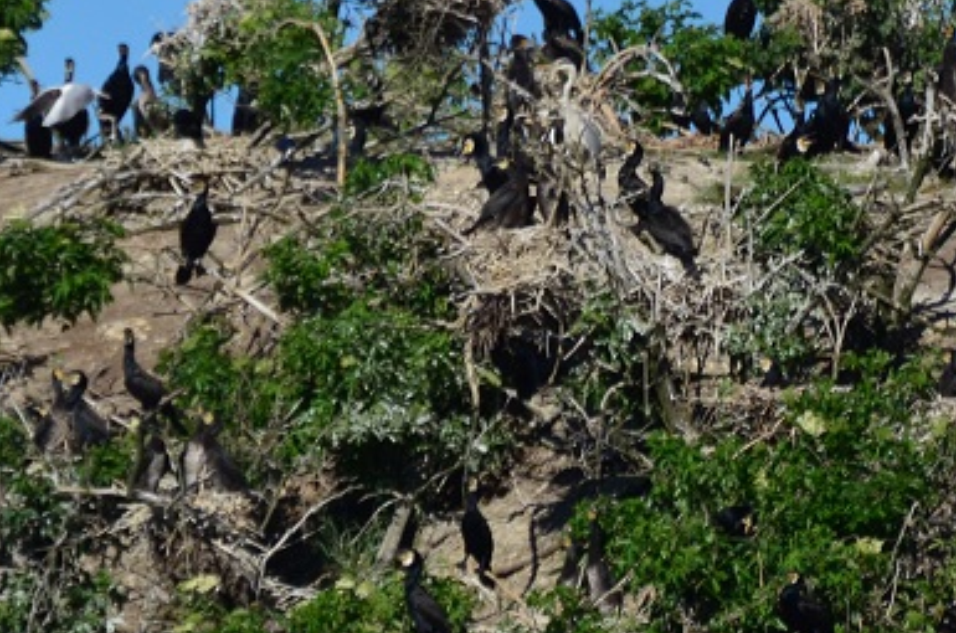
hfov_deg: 1.8
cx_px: 333
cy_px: -62
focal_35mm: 1170
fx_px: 31006
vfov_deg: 1.2
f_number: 5.6
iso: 720
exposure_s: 1/8000
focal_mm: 300
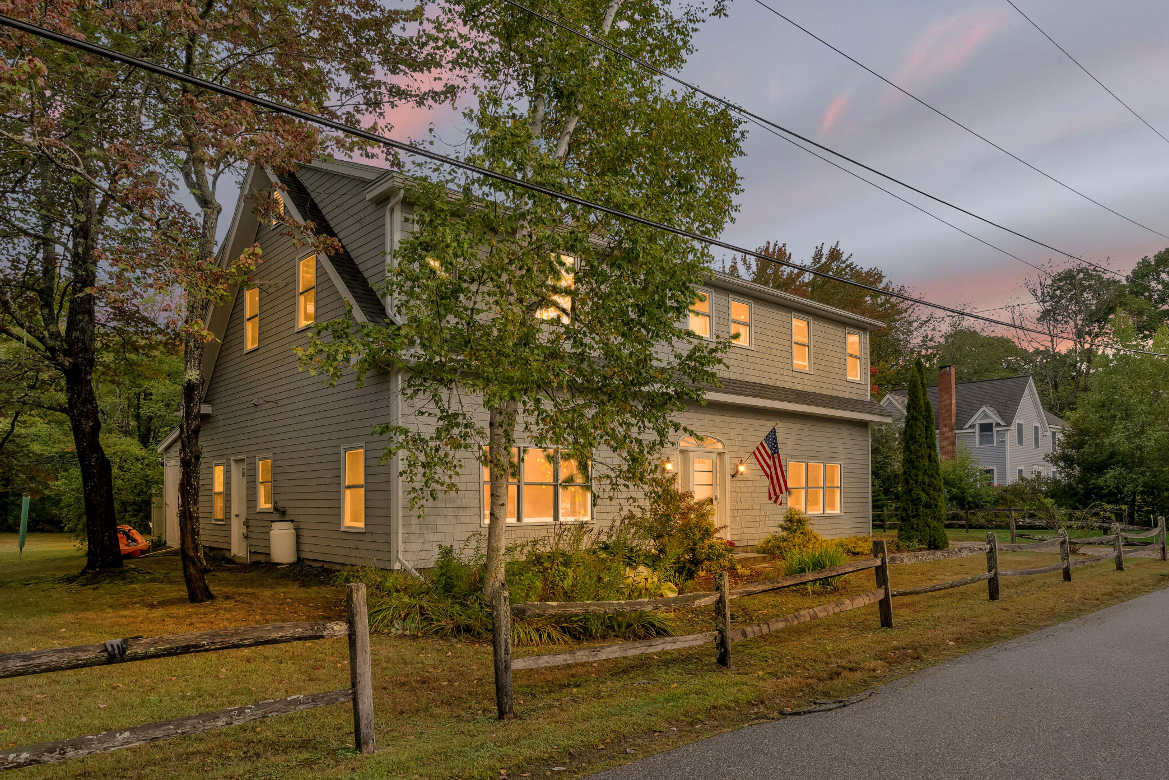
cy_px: 396
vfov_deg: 55.1
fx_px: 747
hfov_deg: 76.0
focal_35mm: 23
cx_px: 613
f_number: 8
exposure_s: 1/750
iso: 800
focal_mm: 16
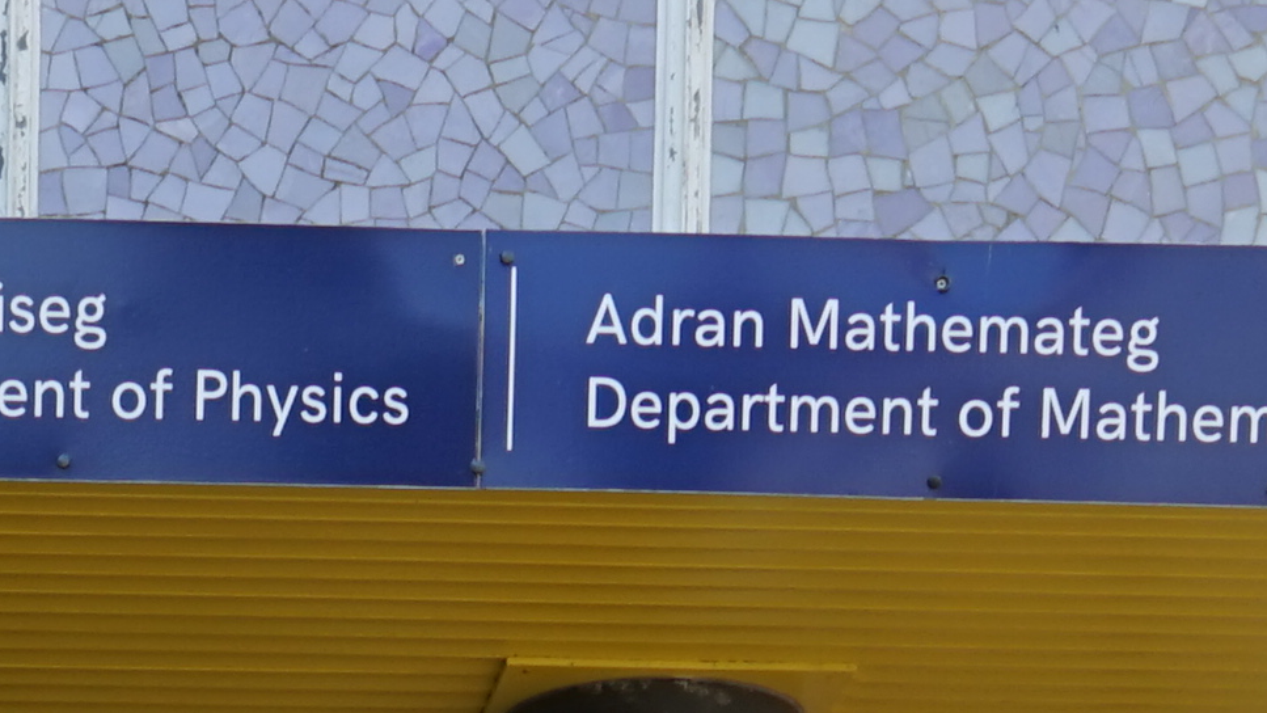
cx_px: -143
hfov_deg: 11.6
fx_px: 6115
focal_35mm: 182
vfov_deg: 6.1
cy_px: 2178
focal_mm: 28
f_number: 7.1
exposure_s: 1/100
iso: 100
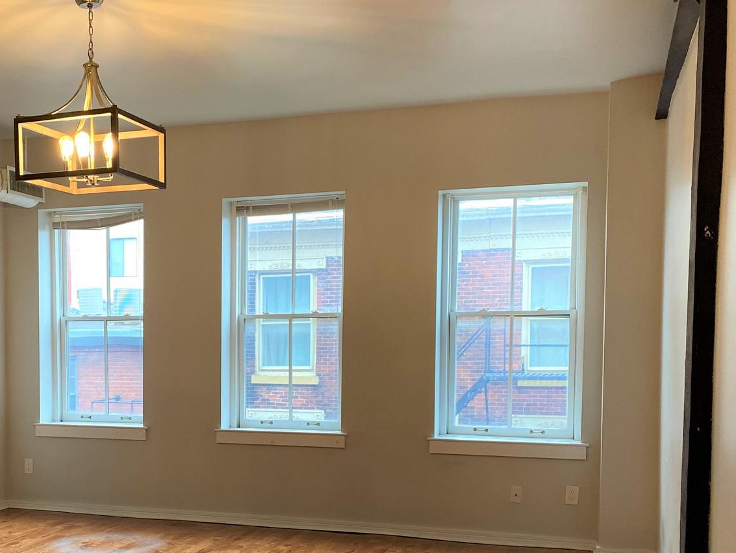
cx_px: 179
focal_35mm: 47
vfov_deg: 30.3
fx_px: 999
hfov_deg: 39.3
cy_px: 418
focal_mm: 4.25
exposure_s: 1/120
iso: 125
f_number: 1.8
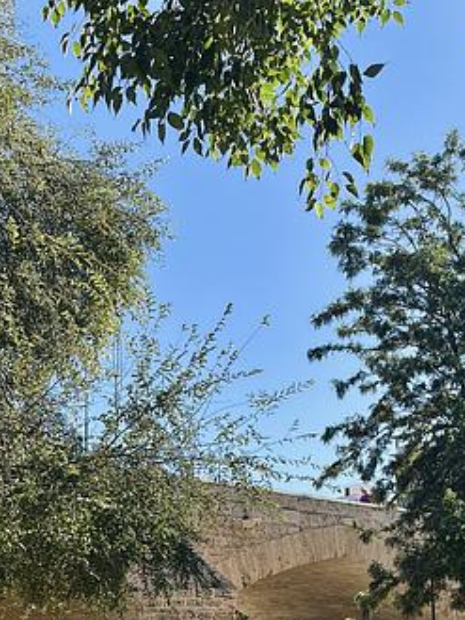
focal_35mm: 51
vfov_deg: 36.1
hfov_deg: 28.6
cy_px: 505
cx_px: 220
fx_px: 913
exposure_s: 1/2604
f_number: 1.78
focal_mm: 6.86
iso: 80
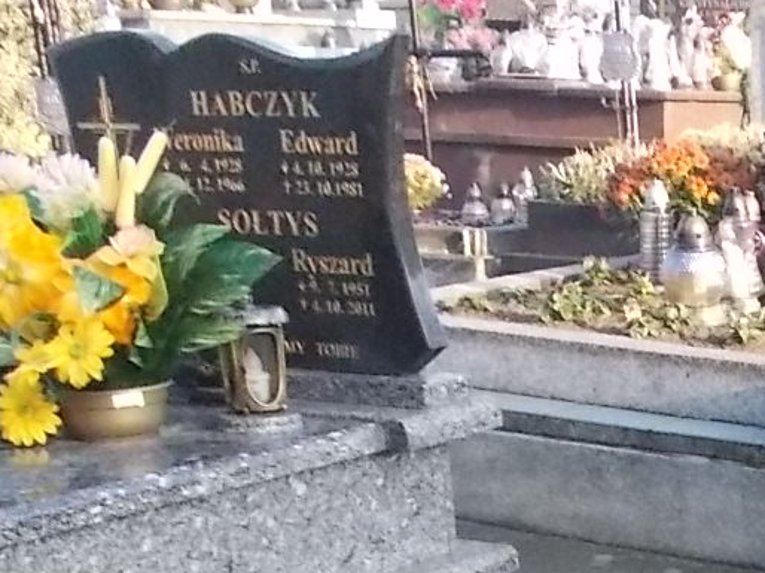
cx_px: 917
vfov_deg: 17.2
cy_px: 719
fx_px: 1789
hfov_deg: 22.3
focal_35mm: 81
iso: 400
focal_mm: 4.6
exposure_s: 1/100
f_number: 8
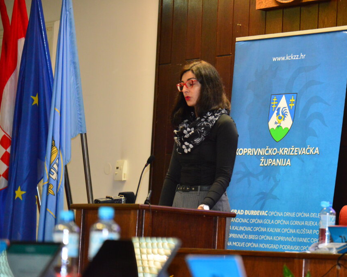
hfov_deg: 14.2
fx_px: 1396
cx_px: 207
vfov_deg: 11.3
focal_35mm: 136
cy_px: 139
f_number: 4
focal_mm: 120
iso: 6400
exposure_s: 1/250
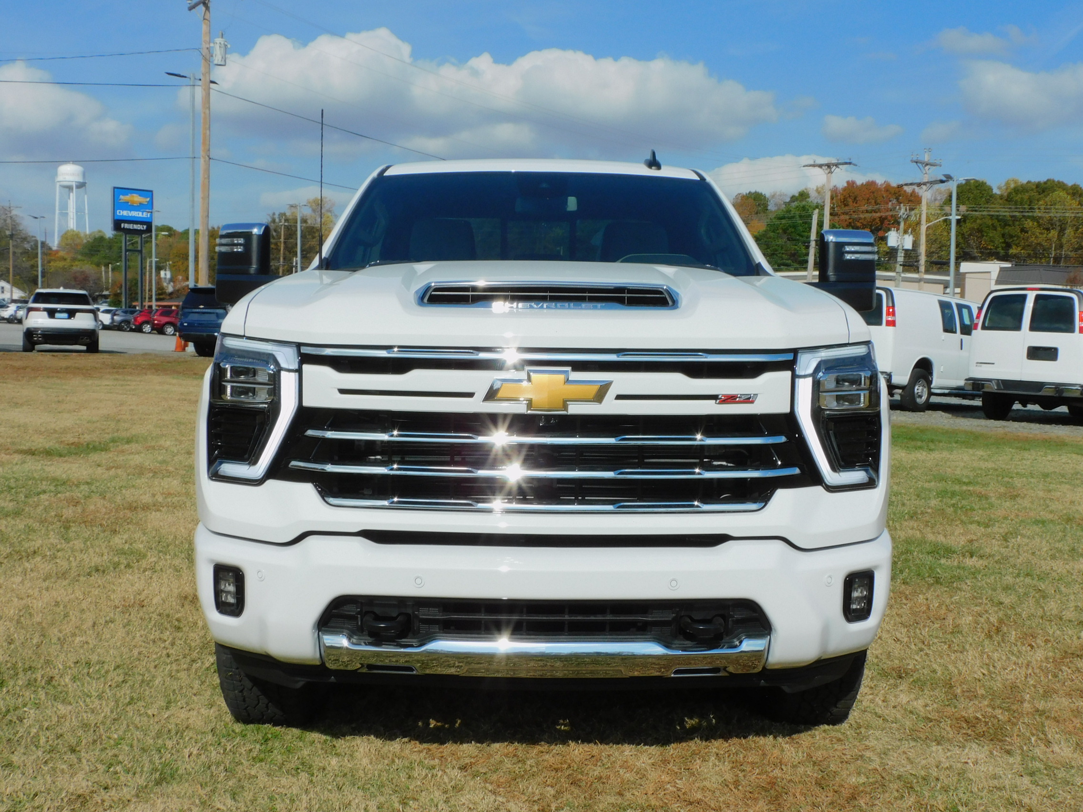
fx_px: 1251
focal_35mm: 40
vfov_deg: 36.0
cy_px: 406
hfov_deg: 46.8
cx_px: 542
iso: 125
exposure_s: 1/1250
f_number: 5.3
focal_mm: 7.2
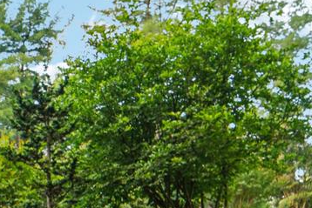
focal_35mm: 80
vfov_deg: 15.4
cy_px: 333
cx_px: -288
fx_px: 694
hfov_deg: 18.3
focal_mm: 14
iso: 100
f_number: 8
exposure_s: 1/20
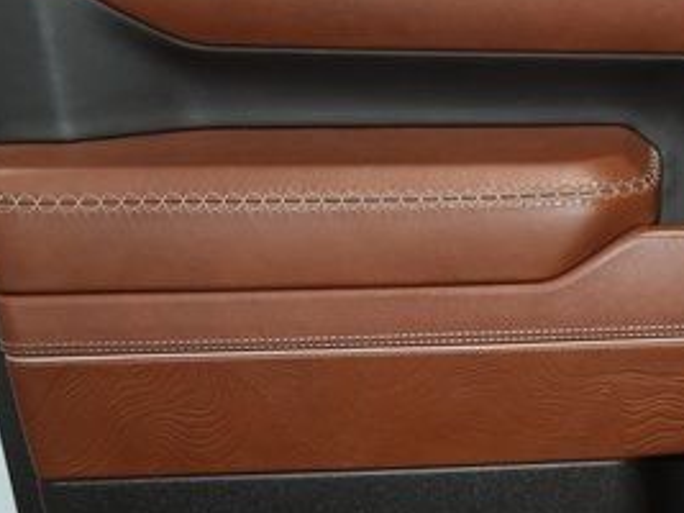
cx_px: 763
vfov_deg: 17.7
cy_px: 350
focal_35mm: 83
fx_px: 1639
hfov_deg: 22.2
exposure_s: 1/80
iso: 800
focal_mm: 24
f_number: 4.5
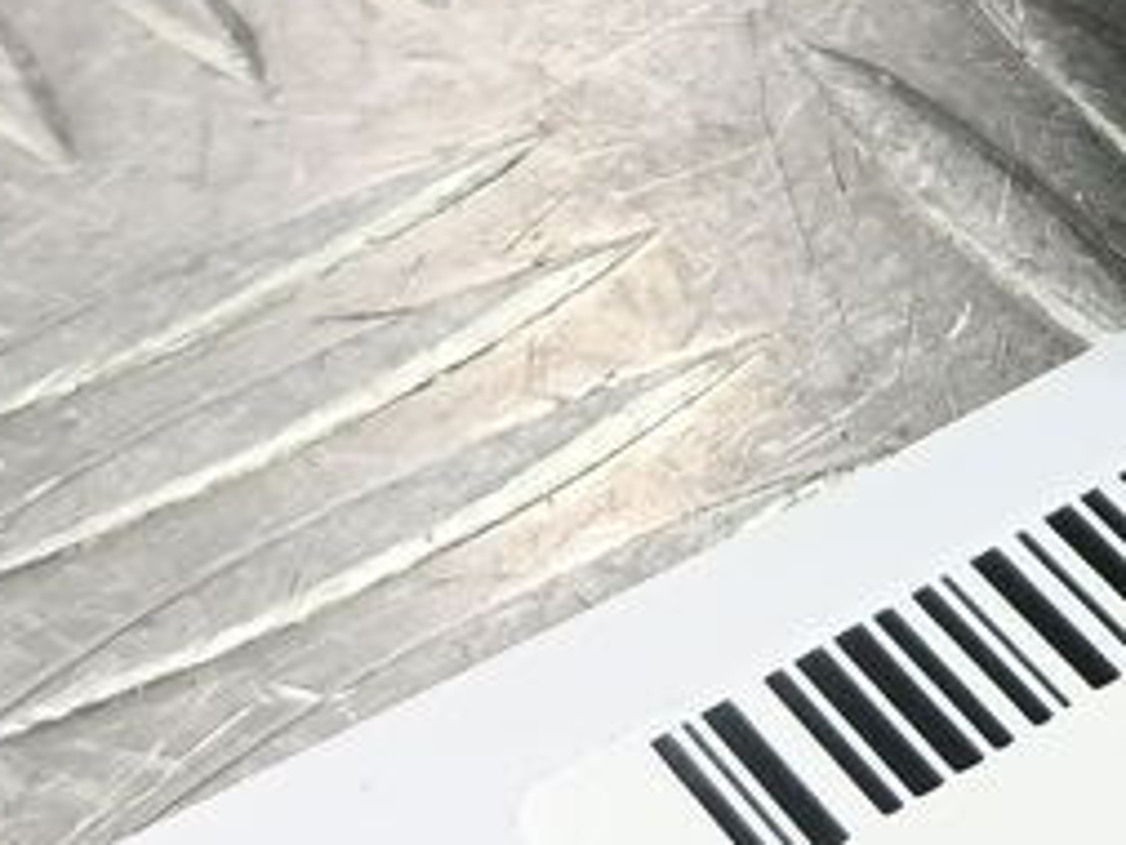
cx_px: 1642
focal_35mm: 93
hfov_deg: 18.8
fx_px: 3027
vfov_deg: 14.3
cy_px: -596
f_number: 1.6
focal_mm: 4.11
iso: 153
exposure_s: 1/50
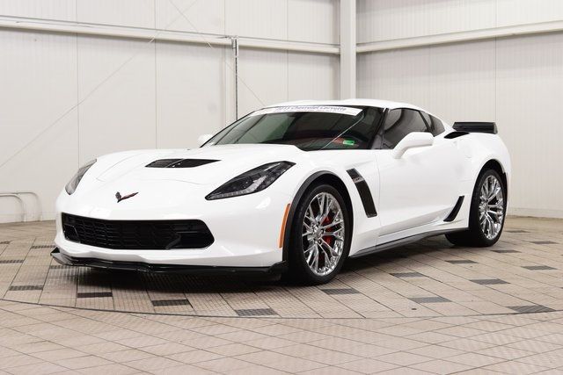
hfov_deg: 30.5
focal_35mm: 66
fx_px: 1032
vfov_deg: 20.6
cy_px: 188
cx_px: 282
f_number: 8
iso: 1250
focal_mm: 44
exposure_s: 1/60
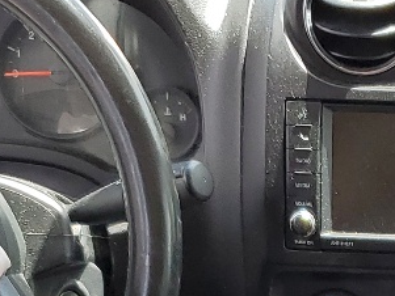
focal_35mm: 138
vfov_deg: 9.8
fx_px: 1575
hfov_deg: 14.1
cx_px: 404
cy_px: 654
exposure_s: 1/312
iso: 50
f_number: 1.5
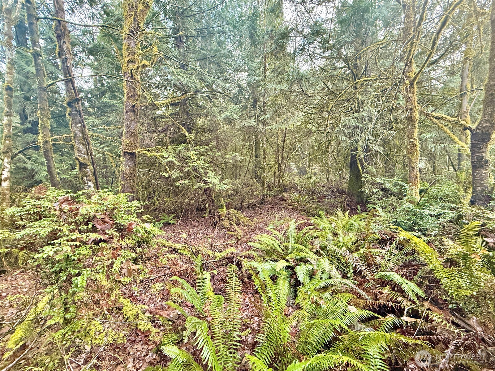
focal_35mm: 14
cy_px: 186
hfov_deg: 102.1
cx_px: 248
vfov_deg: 85.7
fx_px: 200
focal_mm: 2.22
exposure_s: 1/63
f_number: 2.2
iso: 320
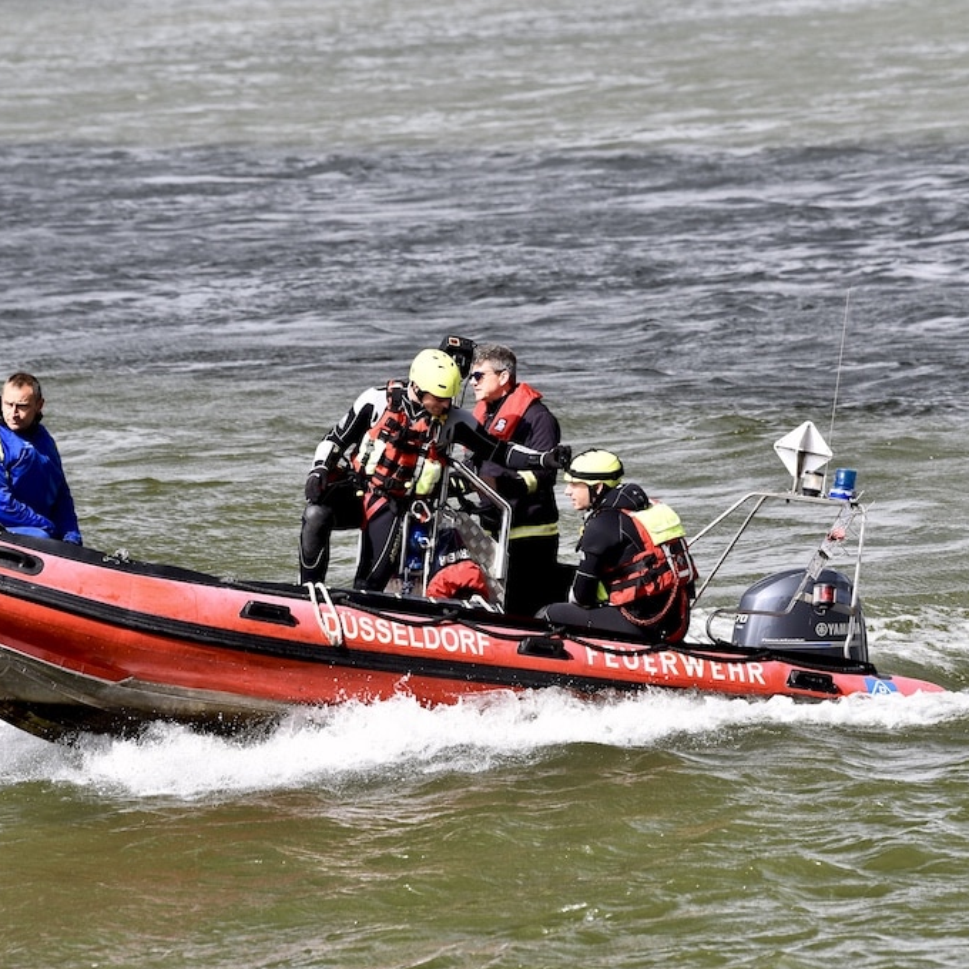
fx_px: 7506
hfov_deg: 7.4
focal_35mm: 237
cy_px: 486
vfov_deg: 7.4
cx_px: 449
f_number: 5.6
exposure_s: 1/2000
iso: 400
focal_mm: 185
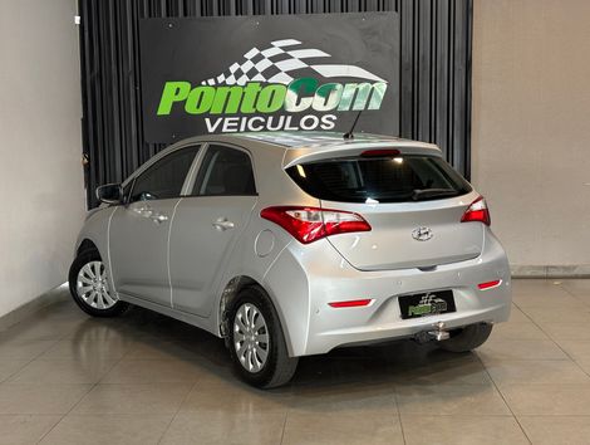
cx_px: 295
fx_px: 888
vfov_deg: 28.1
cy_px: 222
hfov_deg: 36.8
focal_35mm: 52
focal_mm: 5.96
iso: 125
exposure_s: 1/40
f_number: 1.6
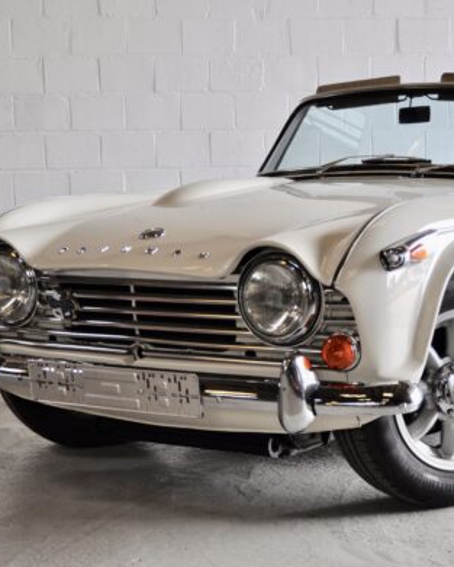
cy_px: 286
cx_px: 322
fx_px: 1158
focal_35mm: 69
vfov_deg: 27.5
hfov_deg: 22.0
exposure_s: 1/100
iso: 400
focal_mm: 32
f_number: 5
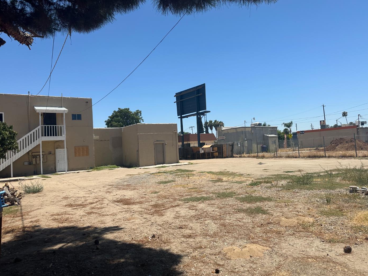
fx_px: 276
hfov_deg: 67.2
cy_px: 132
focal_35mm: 26
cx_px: 198
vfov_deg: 53.0
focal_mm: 6.86
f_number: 1.78
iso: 80
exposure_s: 1/5525
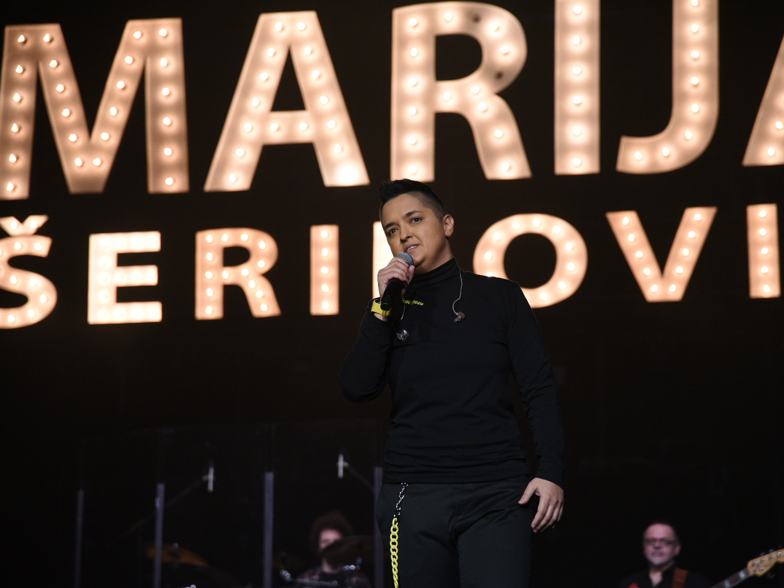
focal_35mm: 114
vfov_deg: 13.0
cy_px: 295
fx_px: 2582
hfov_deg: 17.3
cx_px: 418
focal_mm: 105
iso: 2000
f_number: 4
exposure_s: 1/250
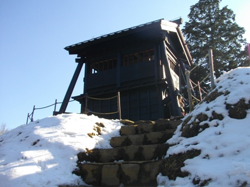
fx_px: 231
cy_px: 94
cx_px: 125
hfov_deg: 56.8
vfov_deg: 44.2
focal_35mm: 32
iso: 100
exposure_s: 1/800
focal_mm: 5.7
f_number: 2.9
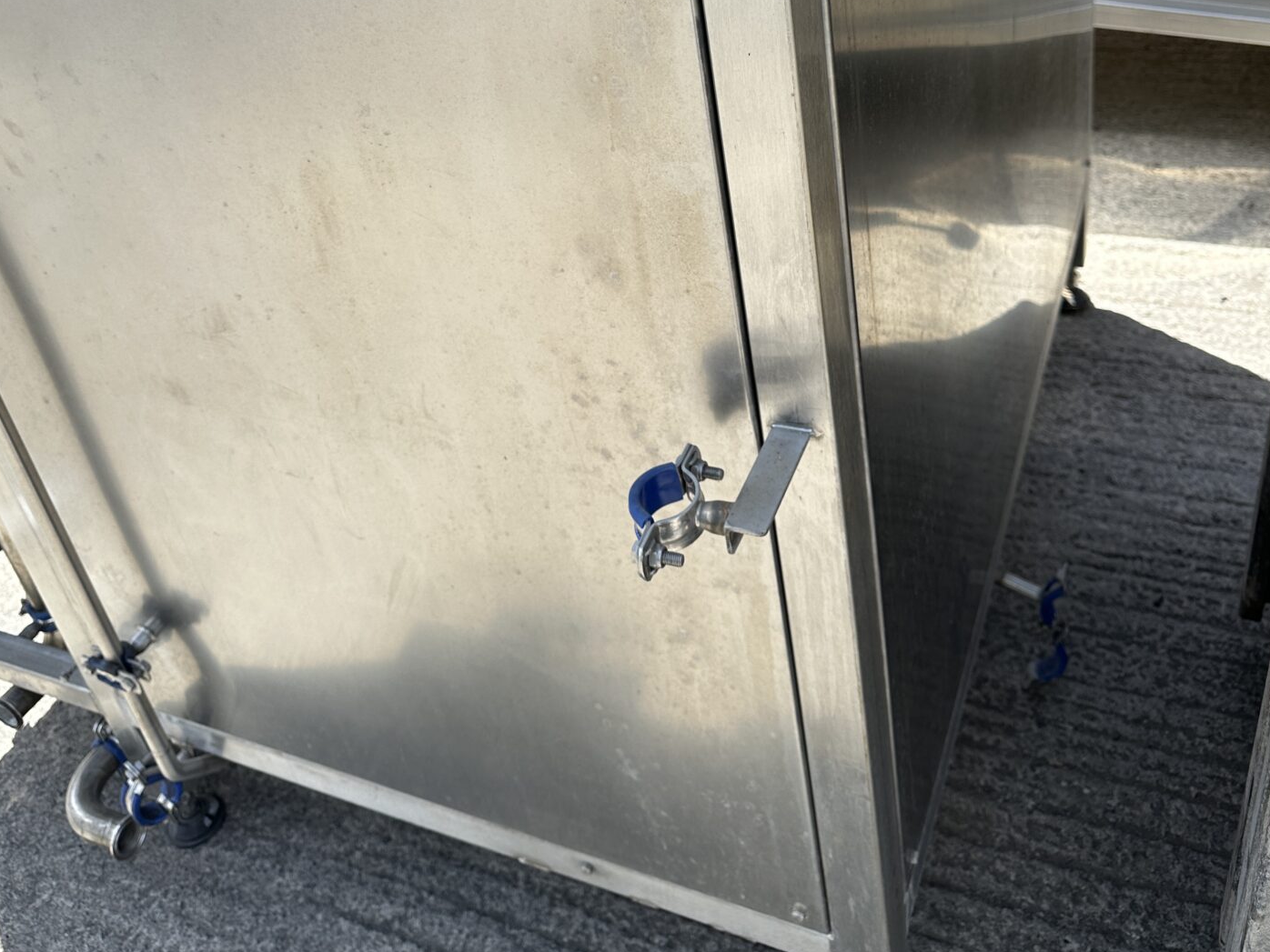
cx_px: 636
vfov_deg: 41.0
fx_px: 1211
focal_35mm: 33
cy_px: 176
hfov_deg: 55.4
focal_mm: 6.86
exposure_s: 1/2110
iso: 80
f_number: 1.78
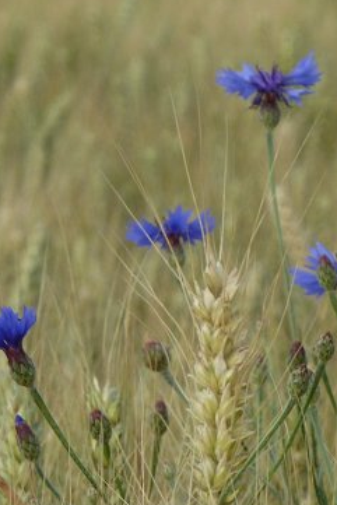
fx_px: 6537
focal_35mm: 466
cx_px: 573
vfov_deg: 4.4
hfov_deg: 2.9
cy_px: 340
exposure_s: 1/125
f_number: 4.5
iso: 80
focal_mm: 25.9
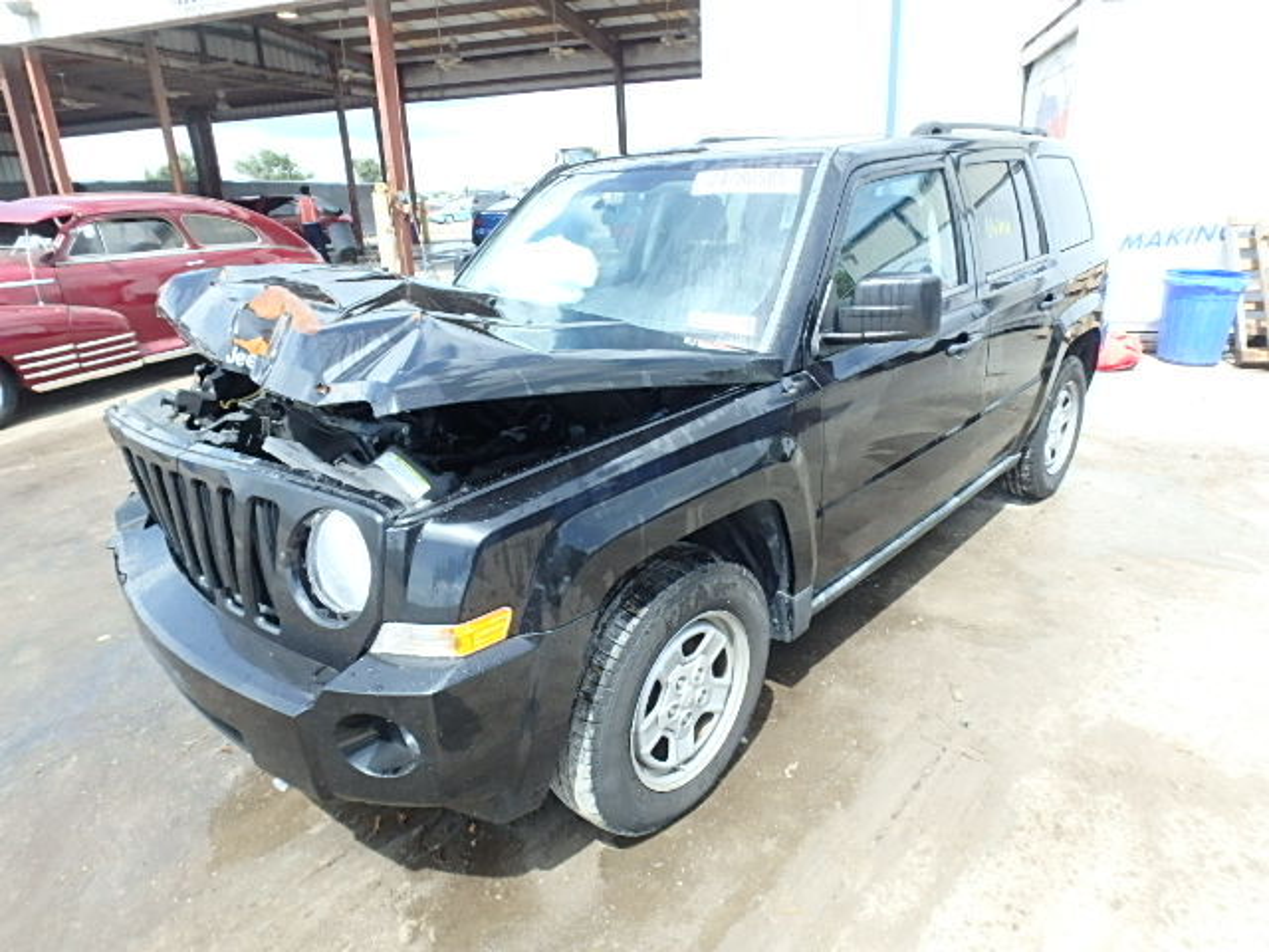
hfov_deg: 79.0
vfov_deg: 63.4
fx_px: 770
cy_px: 476
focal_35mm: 21
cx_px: 634
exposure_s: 1/1000
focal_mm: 3.7
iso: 400
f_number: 3.5
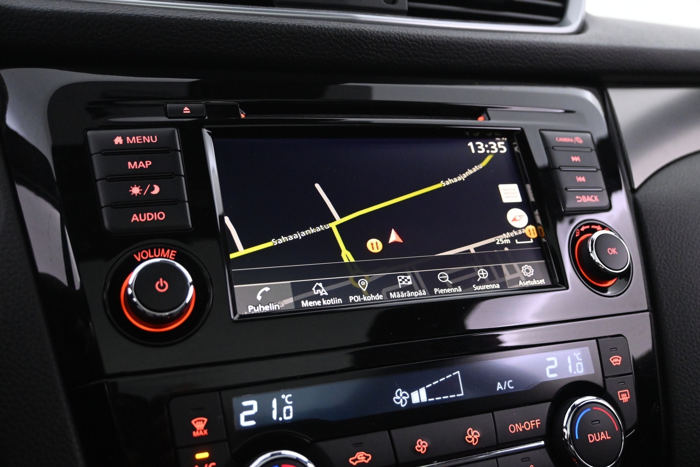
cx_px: 350
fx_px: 671
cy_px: 234
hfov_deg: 55.1
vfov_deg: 38.4
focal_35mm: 34
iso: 3200
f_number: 4.2
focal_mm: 23
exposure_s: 1/30
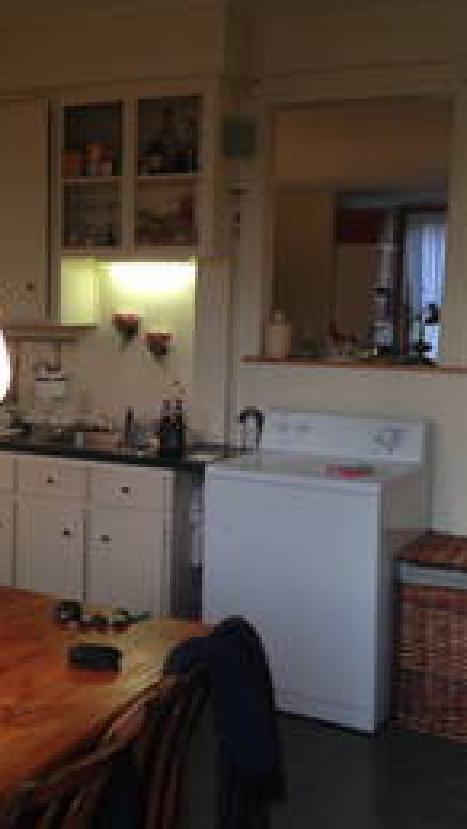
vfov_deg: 41.3
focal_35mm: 50
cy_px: 403
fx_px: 1099
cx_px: 99
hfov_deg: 23.7
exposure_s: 1/20
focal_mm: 4.12
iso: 50
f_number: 2.4
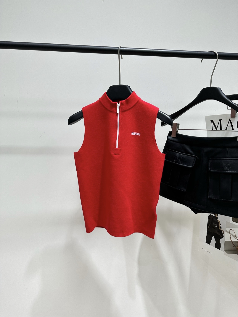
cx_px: 119
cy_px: 158
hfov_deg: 56.8
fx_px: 220
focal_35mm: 24
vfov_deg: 71.6
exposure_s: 1/100
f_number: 1.78
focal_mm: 6.86
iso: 64
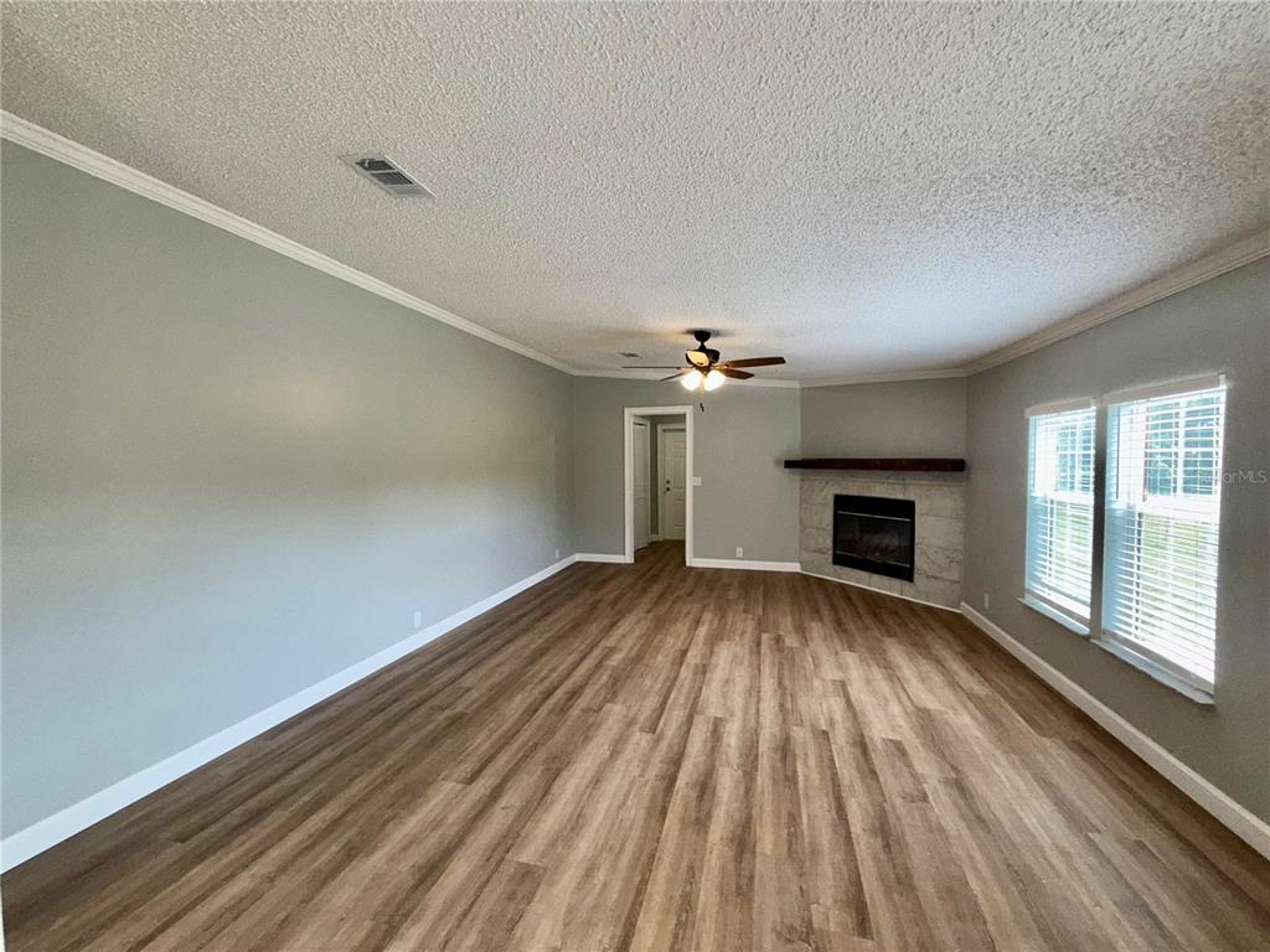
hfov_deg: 102.1
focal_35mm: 14
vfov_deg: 85.7
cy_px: 476
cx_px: 635
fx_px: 514
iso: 80
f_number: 2.2
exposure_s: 1/122
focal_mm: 2.22
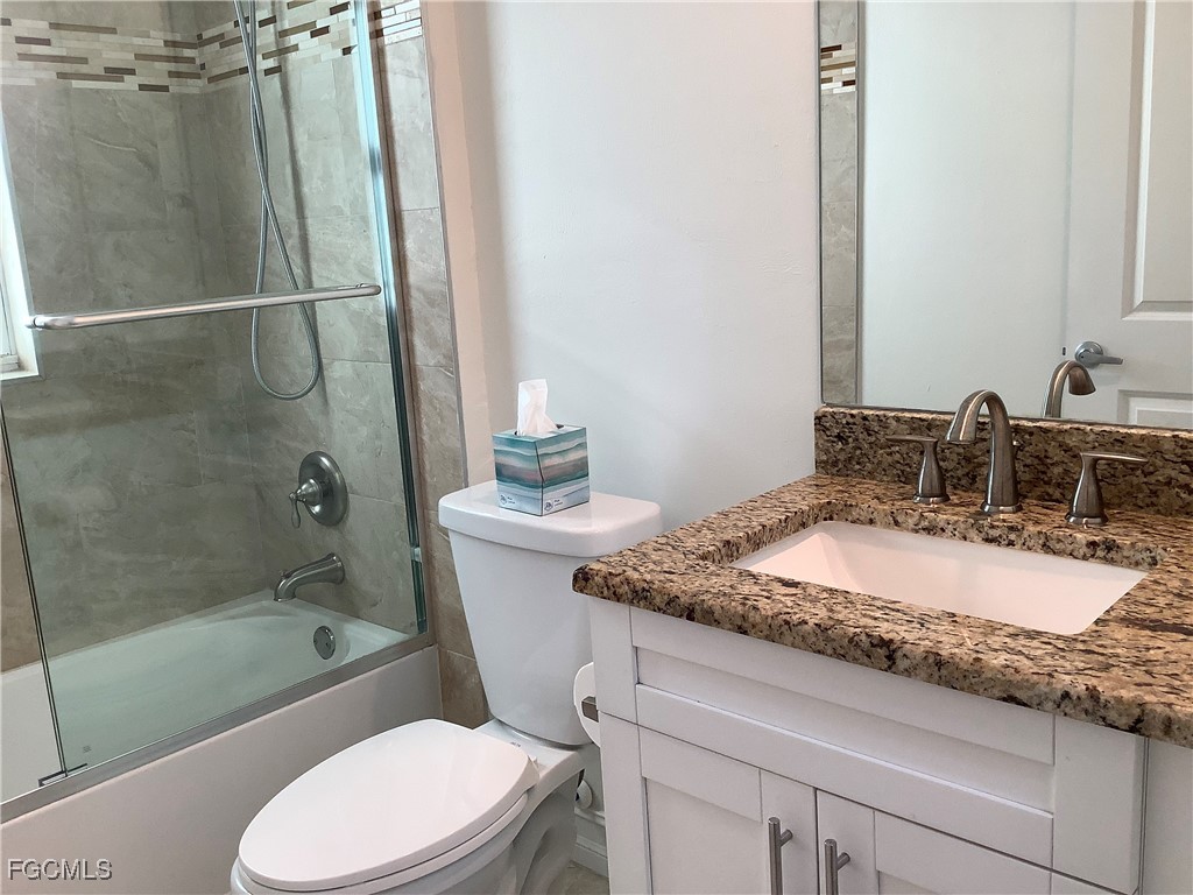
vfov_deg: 45.4
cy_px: 448
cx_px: 596
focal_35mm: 31
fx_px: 1068
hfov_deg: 58.4
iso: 64
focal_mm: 3.3
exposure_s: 1/120
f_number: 2.4
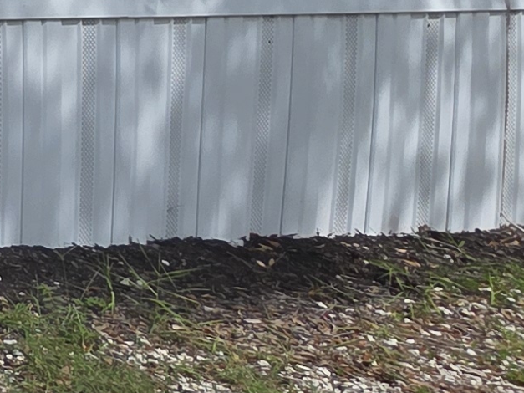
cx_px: -678
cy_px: -91
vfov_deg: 16.9
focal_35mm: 83
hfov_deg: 15.4
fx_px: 1256
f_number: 1.9
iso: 40
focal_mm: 2.2
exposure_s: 1/3788
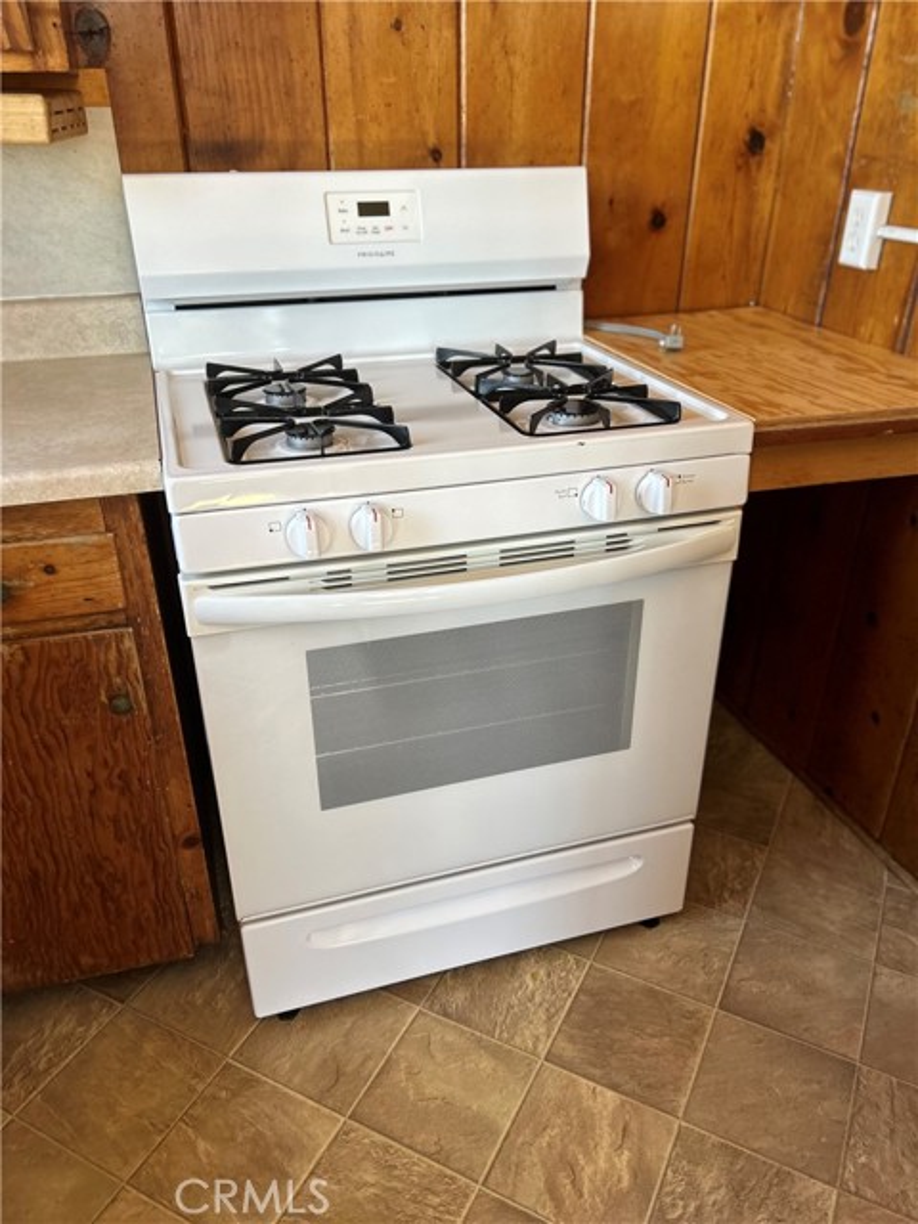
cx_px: 459
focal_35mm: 26
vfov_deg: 67.3
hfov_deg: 53.1
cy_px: 612
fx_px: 919
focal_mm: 5.7
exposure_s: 1/121
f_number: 1.5
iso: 80
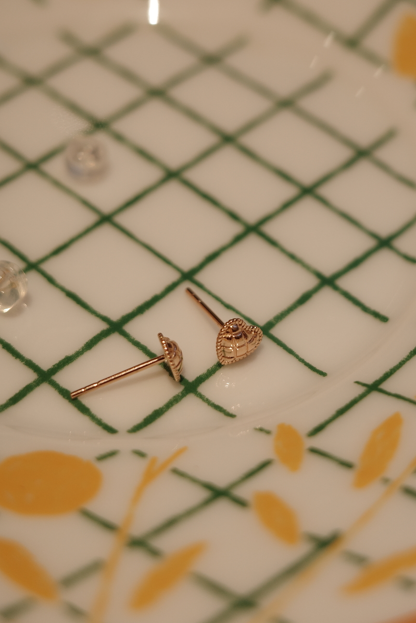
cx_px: 283
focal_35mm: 74
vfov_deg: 27.0
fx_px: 1282
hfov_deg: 18.4
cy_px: 152
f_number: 2.8
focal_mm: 26
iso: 100
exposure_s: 1/80
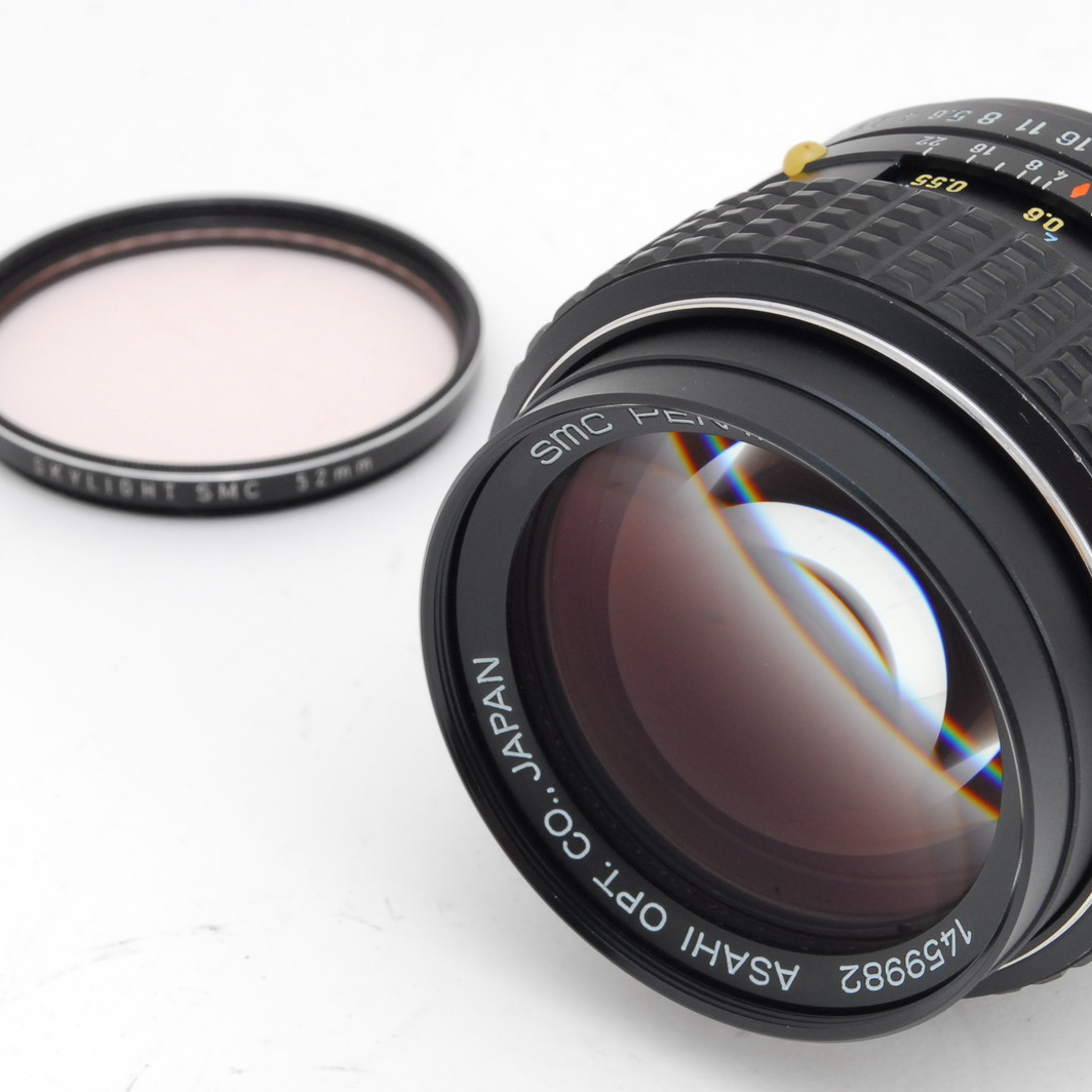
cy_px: 547
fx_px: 3770
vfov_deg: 16.5
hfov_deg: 16.5
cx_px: 662
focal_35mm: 106
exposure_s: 1/160
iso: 400
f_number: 18
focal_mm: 55
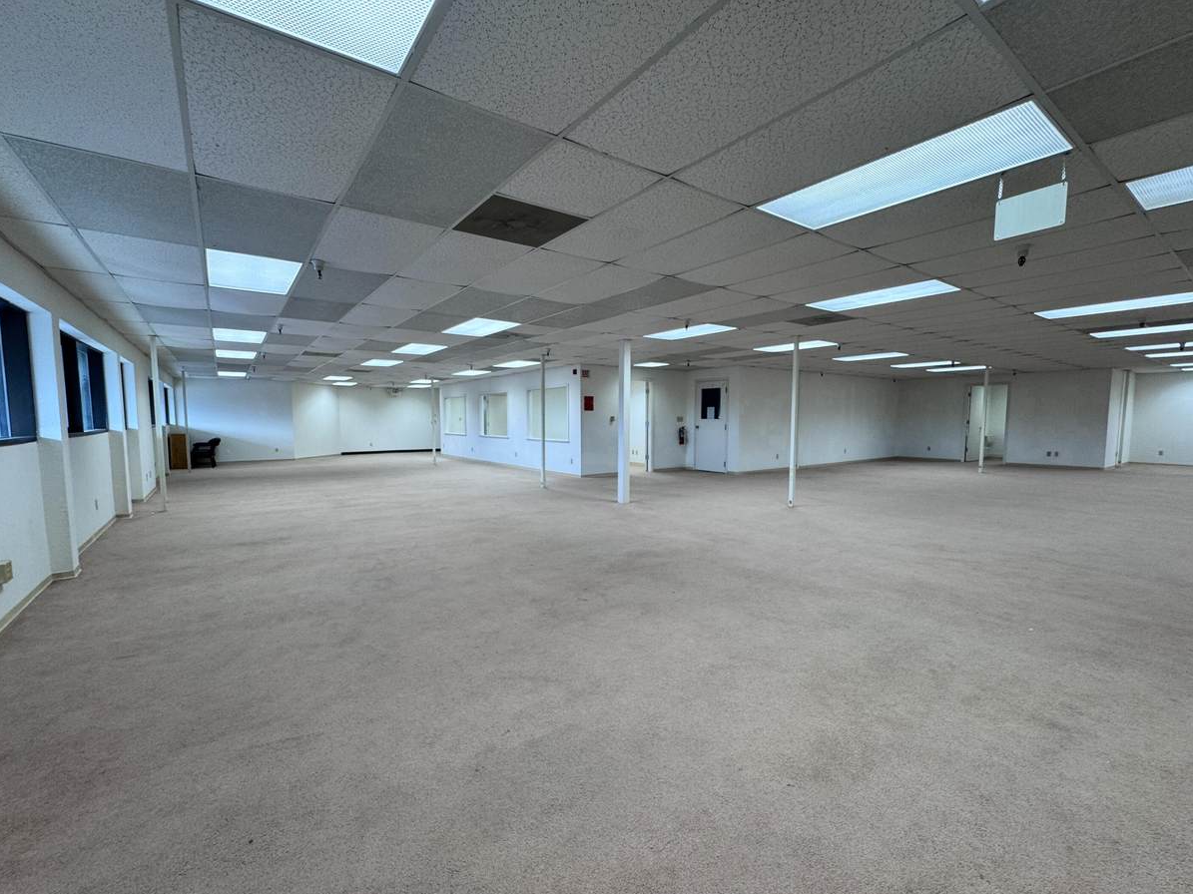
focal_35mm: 15
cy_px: 462
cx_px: 587
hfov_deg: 98.2
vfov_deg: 81.7
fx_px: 517
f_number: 2.2
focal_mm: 2.22
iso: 80
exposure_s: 1/120
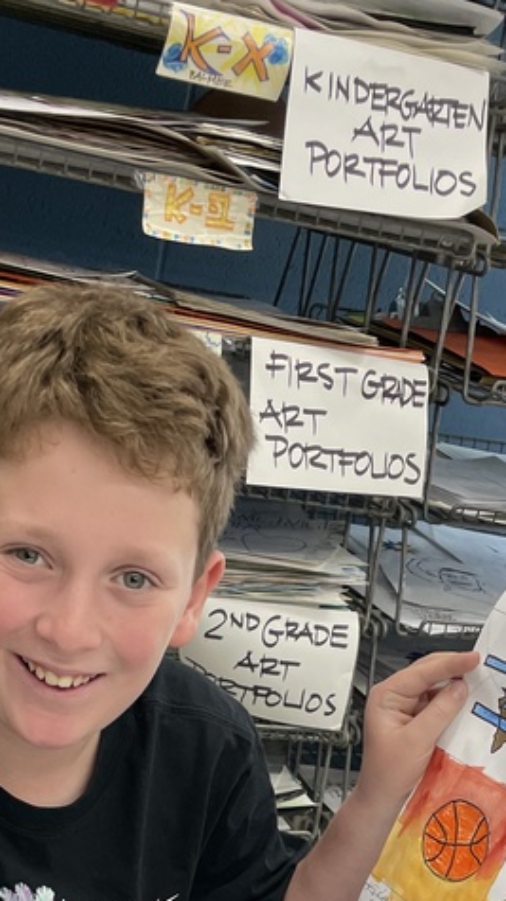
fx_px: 1458
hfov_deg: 19.6
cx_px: 169
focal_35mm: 61
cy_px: 943
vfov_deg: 31.3
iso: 80
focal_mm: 4.2
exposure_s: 1/120
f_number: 1.6
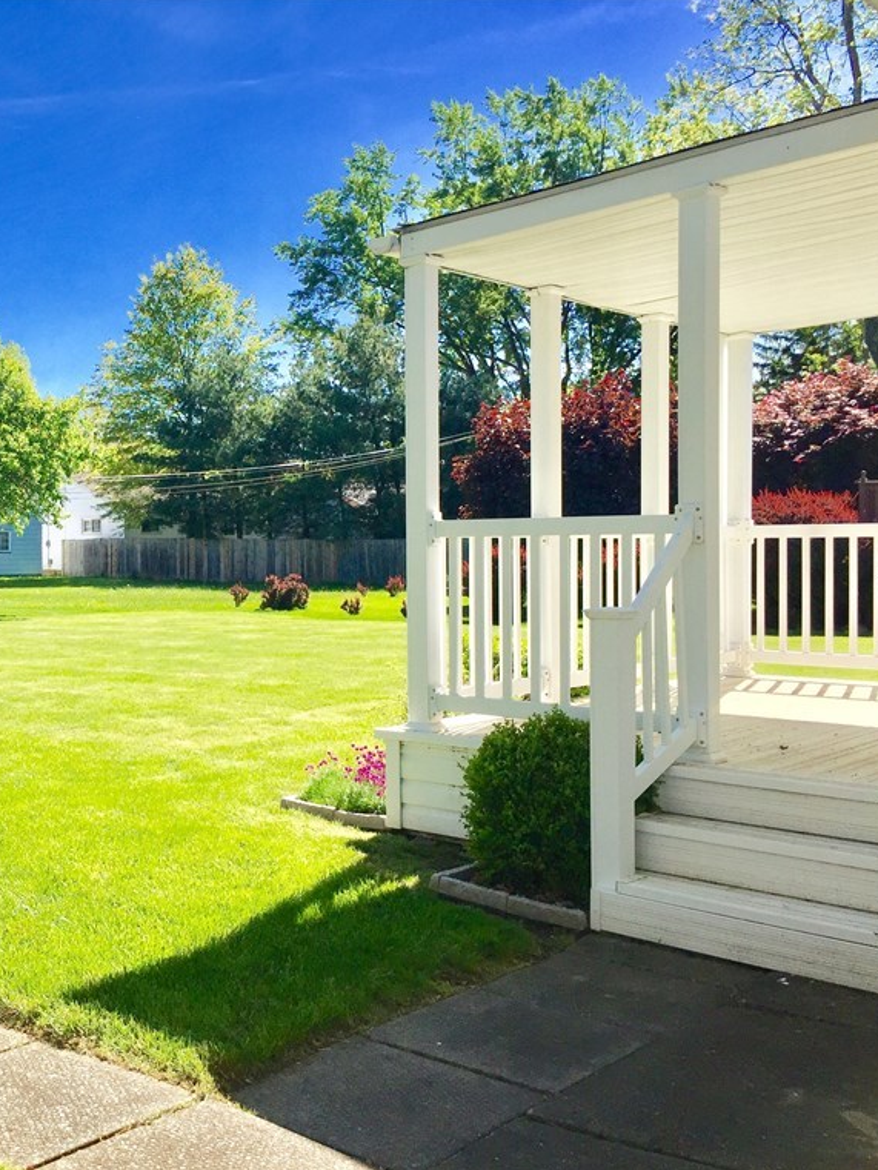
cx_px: 137
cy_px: 586
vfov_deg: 47.9
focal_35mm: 39
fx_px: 1319
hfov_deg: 35.3
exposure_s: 1/1647
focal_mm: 4.15
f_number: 2.2
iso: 32
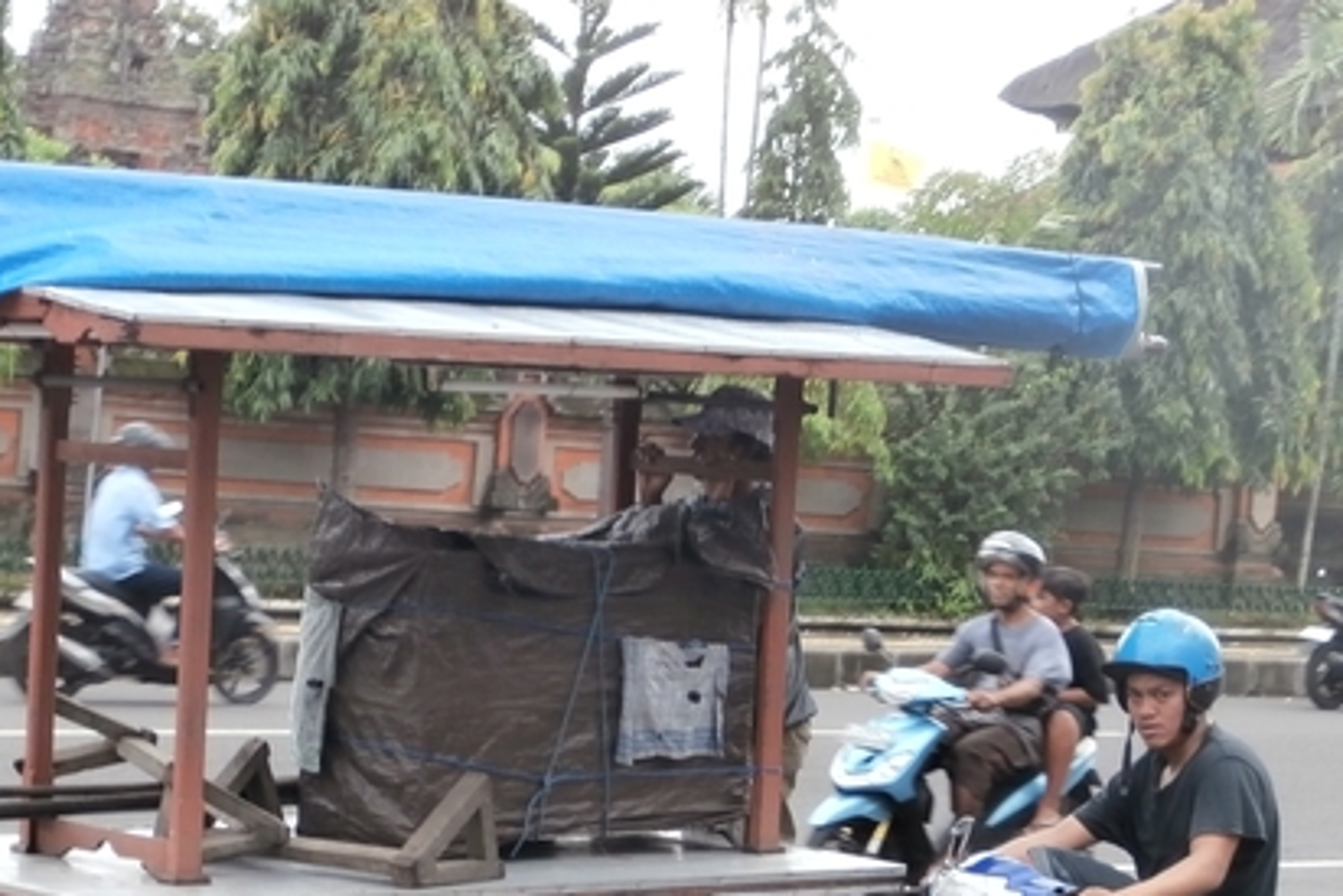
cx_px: 597
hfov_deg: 19.8
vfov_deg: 13.3
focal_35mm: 103
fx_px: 3844
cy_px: 525
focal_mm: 12.1
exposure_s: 1/160
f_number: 4.7
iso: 100
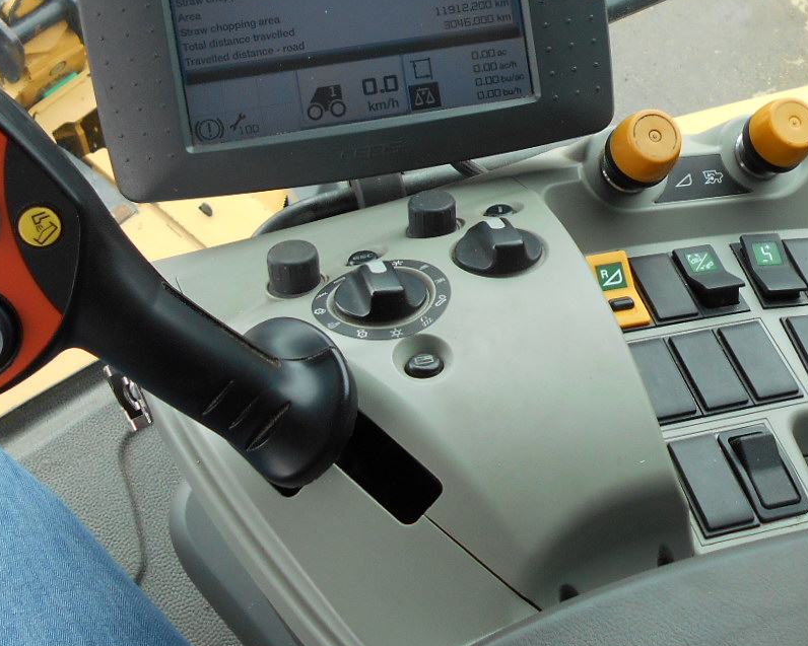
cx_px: 512
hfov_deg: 36.4
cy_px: 176
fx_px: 1220
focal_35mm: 51
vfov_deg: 29.3
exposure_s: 1/160
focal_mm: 4.6
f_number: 3.2
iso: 80
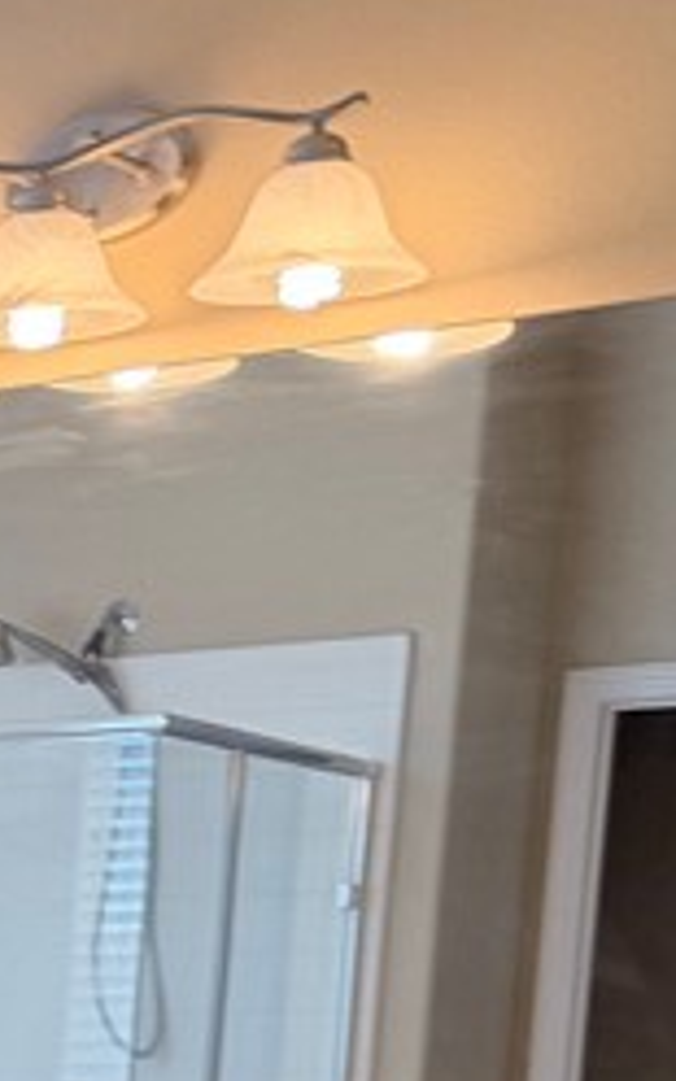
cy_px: 1626
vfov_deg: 17.7
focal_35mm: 105
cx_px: -1134
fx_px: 3095
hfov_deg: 10.2
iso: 64
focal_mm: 6.76
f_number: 1.78
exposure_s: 1/149
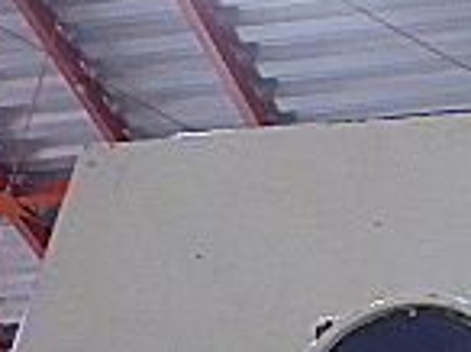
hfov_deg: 14.0
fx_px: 1671
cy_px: 698
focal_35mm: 123
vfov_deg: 11.0
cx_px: 884
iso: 500
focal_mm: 5
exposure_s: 1/45
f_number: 3.5
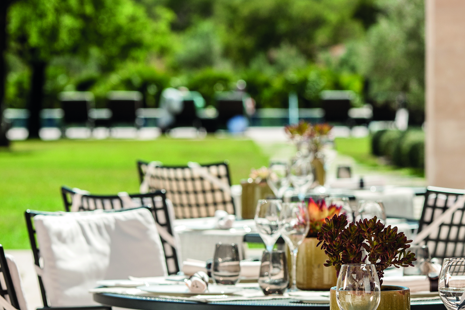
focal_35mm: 251
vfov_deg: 5.5
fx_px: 3242
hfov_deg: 8.2
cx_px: 352
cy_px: 222
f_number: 5.6
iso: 200
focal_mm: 116
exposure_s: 1/800
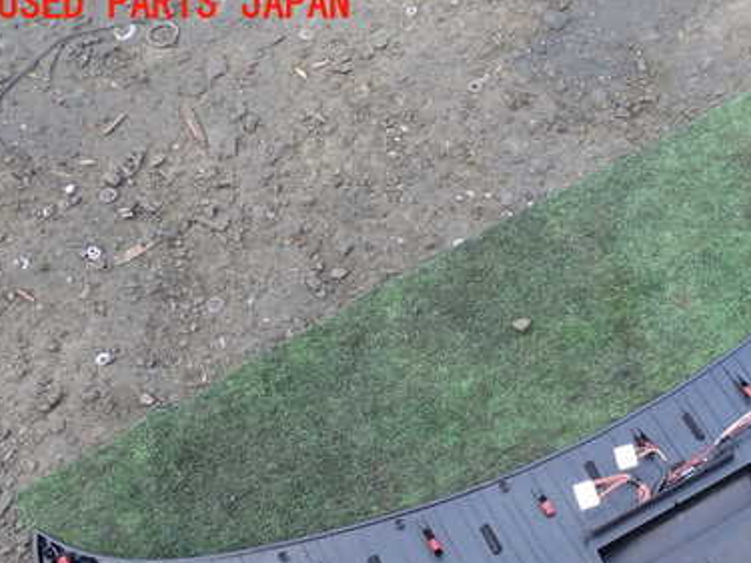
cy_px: 431
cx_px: 587
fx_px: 1041
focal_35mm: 48
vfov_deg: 29.7
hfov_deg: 38.4
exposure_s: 1/60
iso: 100
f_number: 3.2
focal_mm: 5.4
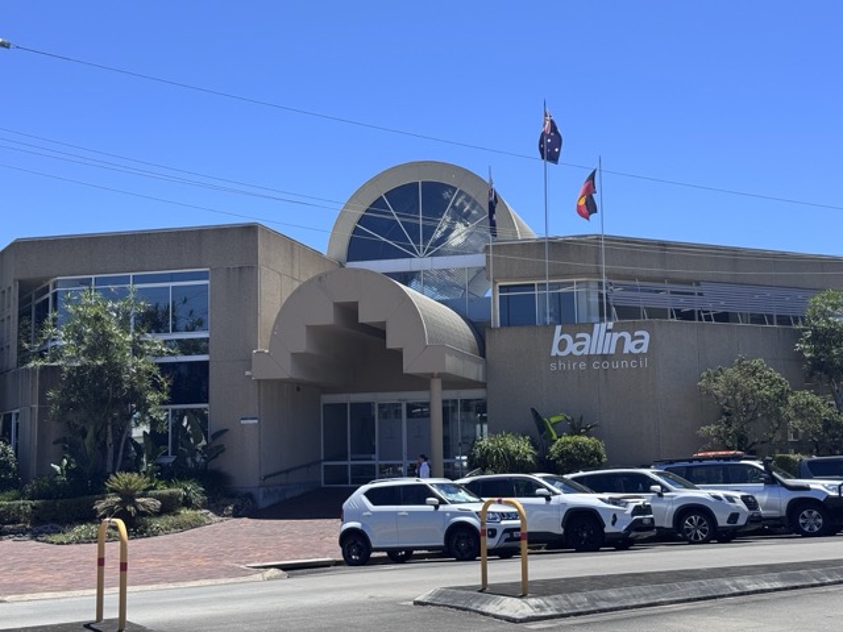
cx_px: 422
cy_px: 316
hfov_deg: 39.7
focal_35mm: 48
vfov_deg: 30.3
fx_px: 1169
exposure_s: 1/4049
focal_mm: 6.76
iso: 64
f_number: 1.78
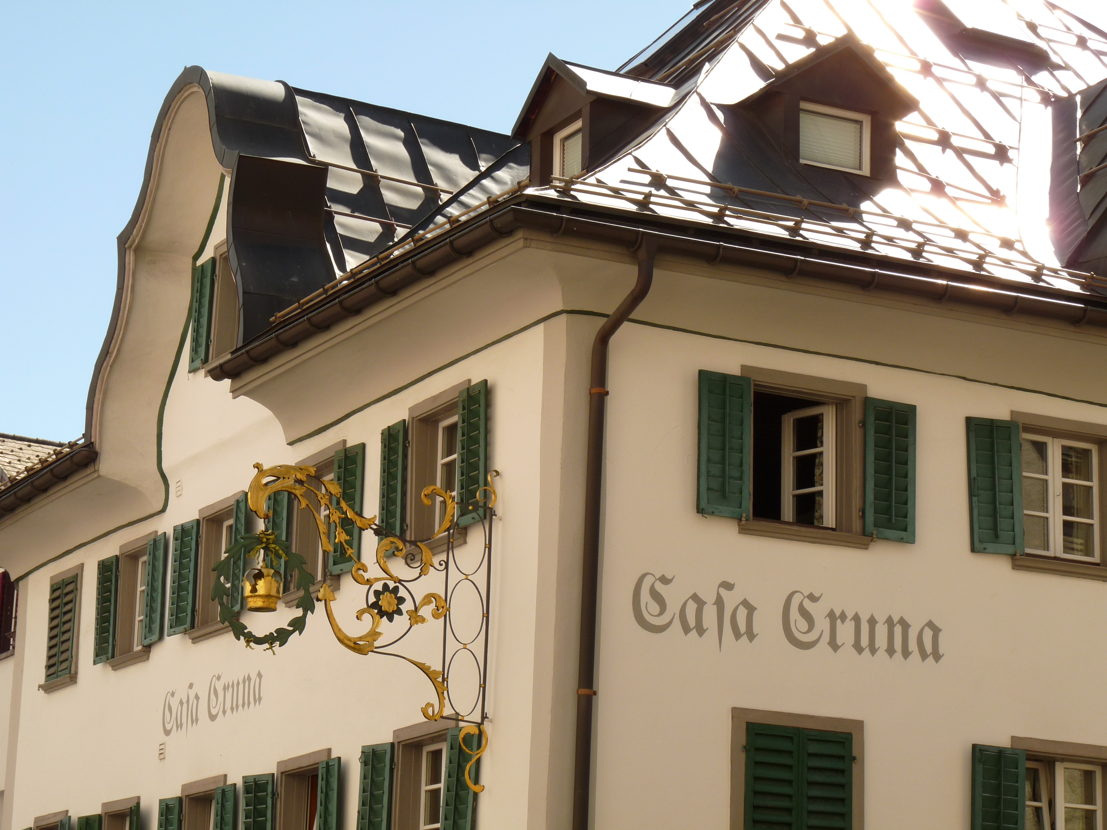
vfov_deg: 16.2
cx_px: 554
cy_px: 415
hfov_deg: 21.5
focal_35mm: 91
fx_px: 2910
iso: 100
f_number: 5.6
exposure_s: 1/320
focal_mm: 16.1
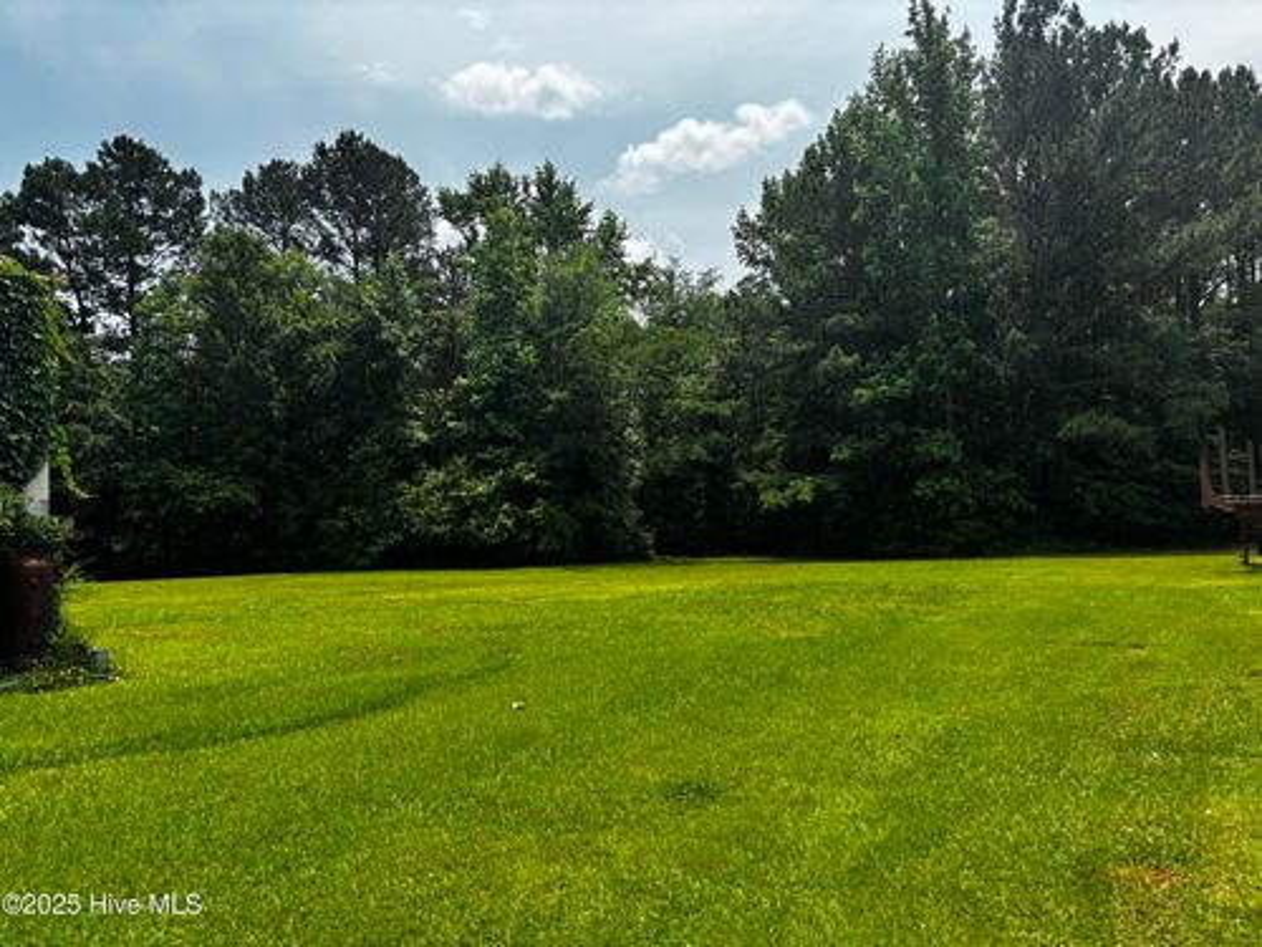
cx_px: 631
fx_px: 948
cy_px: 474
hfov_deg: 67.3
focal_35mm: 26
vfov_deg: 53.1
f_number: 1.6
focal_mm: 5.96
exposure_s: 1/1984
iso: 50
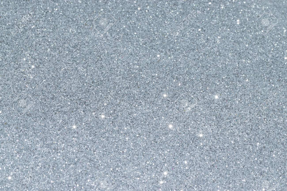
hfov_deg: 15.2
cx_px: 144
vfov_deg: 10.2
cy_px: 96
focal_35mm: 135
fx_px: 1076
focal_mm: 90
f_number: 29
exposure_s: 1/60
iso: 400
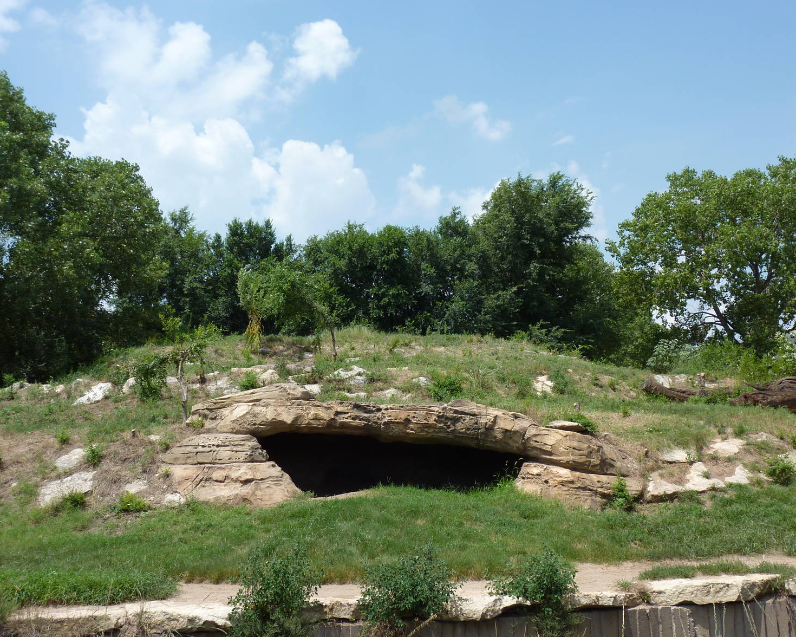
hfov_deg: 52.8
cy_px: 320
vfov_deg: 43.4
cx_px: 400
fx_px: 801
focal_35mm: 34
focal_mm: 5.3
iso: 80
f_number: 4.5
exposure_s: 1/640
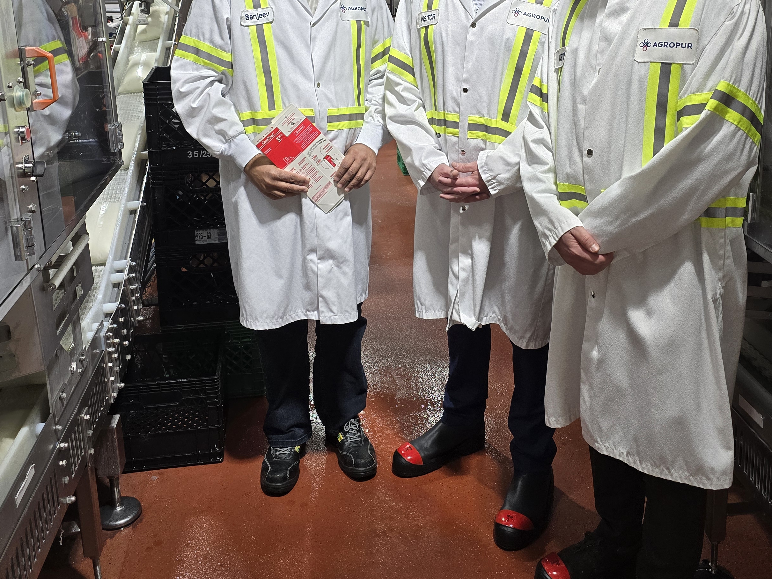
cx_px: 422
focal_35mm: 38
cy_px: 137
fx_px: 848
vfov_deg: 36.7
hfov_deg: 48.9
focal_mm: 6.3
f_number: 1.7
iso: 160
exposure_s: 1/180
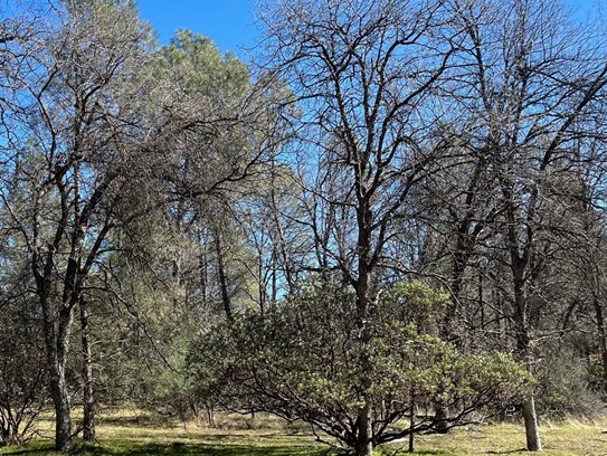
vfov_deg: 29.4
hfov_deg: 38.2
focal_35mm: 49
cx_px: 172
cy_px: 326
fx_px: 860
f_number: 1.6
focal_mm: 5.1
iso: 32
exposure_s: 1/1387
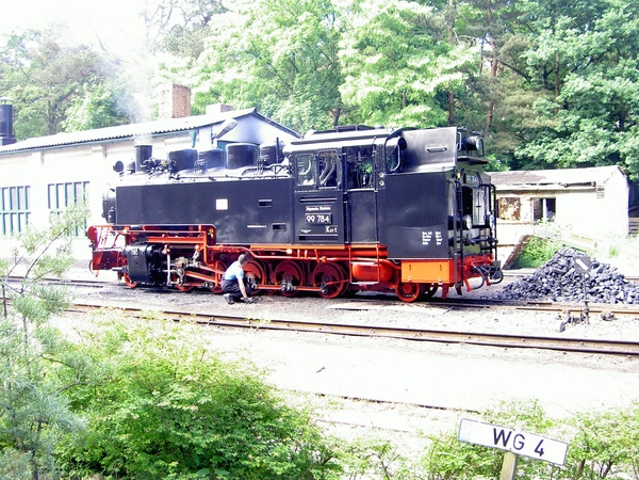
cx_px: 320
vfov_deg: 36.8
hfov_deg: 47.9
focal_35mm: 39
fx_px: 720
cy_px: 240
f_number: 2.8
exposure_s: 1/160
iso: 200
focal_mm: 8
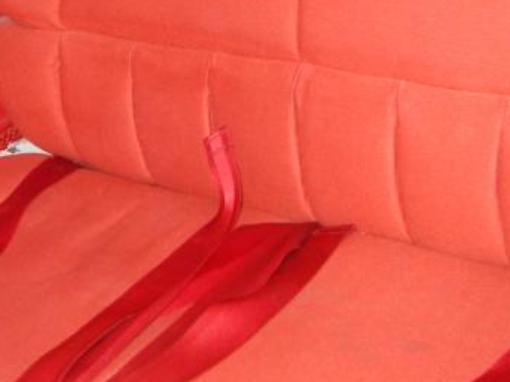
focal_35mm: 71
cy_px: 77
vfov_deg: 20.5
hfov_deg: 27.3
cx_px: 172
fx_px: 1046
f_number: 3.3
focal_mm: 6.3
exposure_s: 1/40
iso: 200
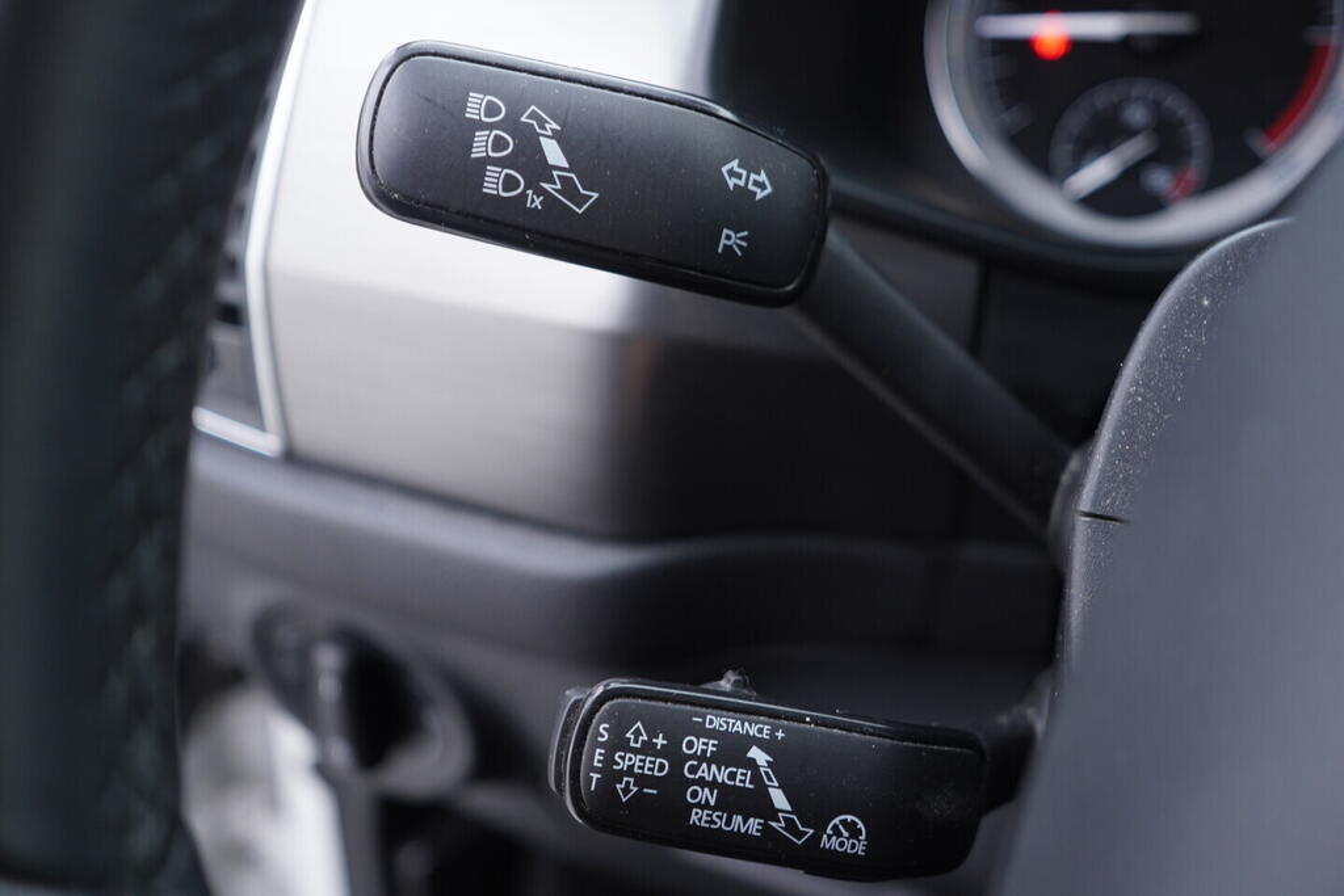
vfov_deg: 36.9
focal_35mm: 36
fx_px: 1344
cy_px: 448
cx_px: 672
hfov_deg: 53.1
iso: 250
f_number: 2.8
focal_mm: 24
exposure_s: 1/40
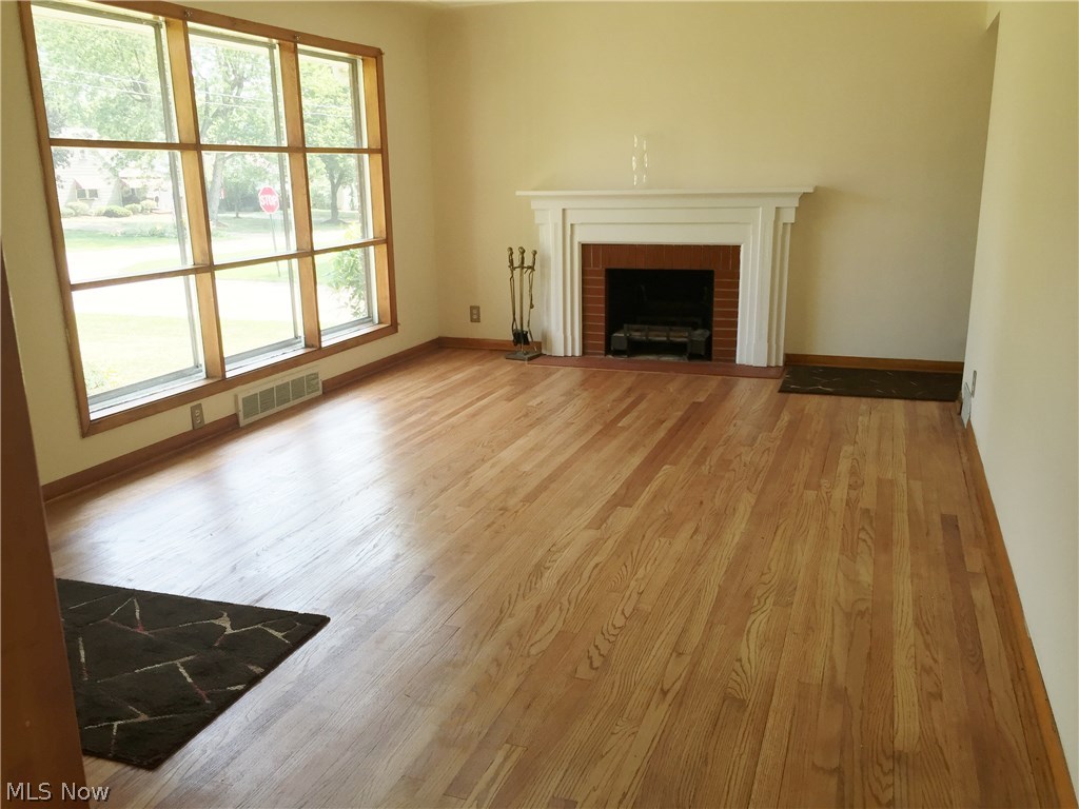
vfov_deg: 48.2
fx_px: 904
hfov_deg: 61.7
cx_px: 540
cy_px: 404
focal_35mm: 29
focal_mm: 4.15
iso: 40
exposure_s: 1/120
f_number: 2.2
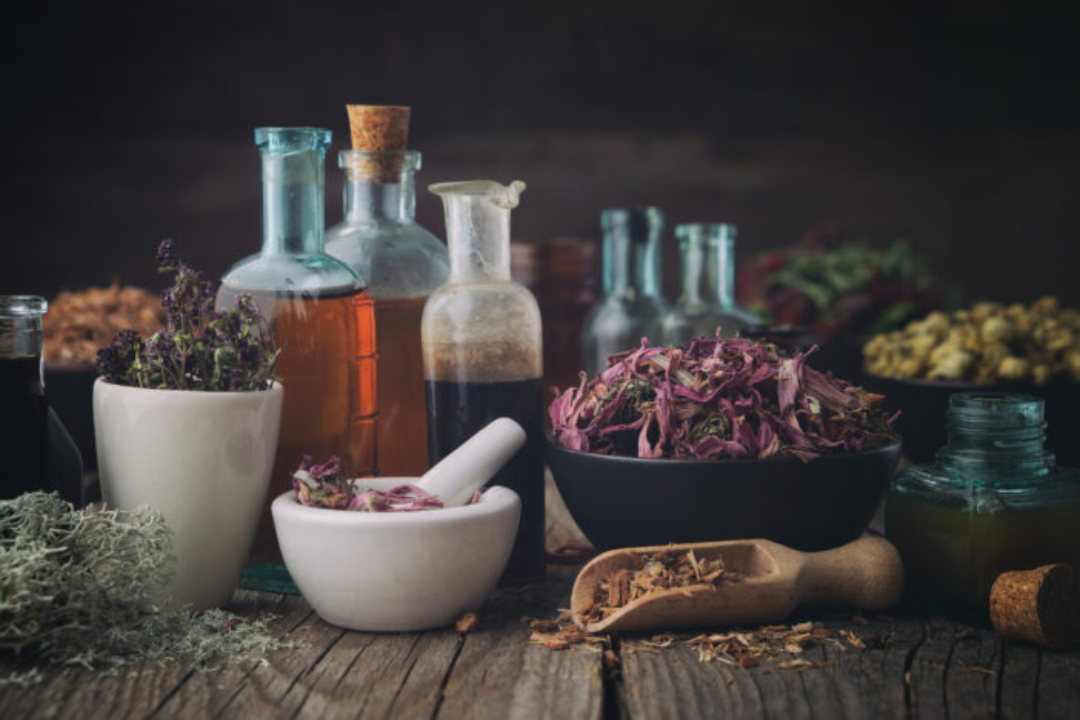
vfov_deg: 16.5
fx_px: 2490
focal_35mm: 83
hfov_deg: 24.5
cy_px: 360
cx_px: 540
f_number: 5.6
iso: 160
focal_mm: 55
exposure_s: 1/125
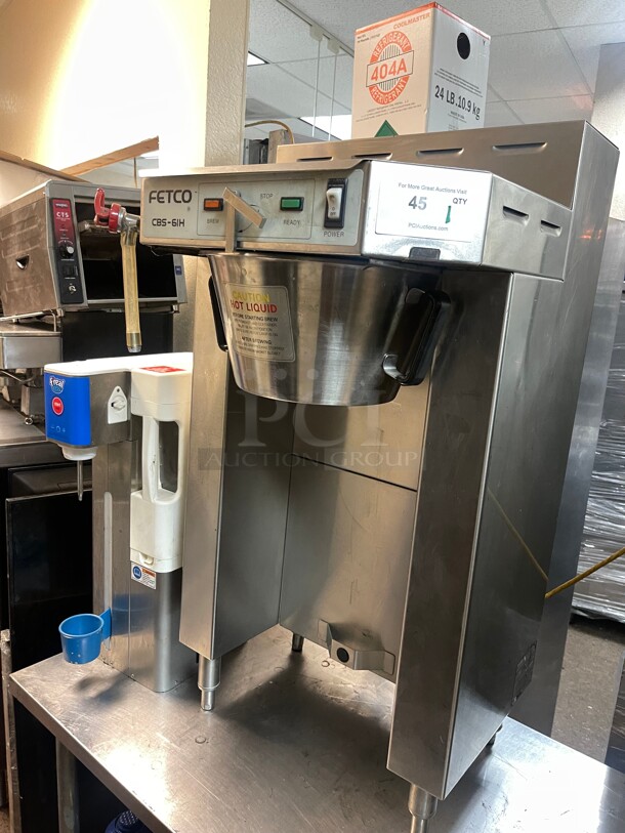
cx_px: 312
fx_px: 626
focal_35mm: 26
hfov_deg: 53.1
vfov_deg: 67.3
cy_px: 416
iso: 320
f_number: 1.6
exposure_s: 1/60
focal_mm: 5.1
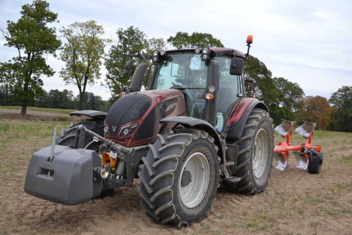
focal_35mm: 33
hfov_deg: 57.2
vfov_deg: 40.0
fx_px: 323
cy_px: 118
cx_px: 176
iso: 400
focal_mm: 22
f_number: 4
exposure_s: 1/800
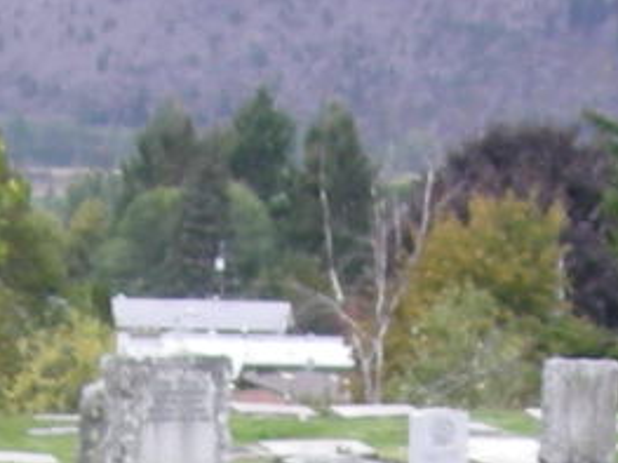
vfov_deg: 5.0
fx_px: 4872
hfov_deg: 7.2
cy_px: 1669
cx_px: -193
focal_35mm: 273
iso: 50
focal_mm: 5.7
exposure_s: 1/81.8
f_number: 2.8
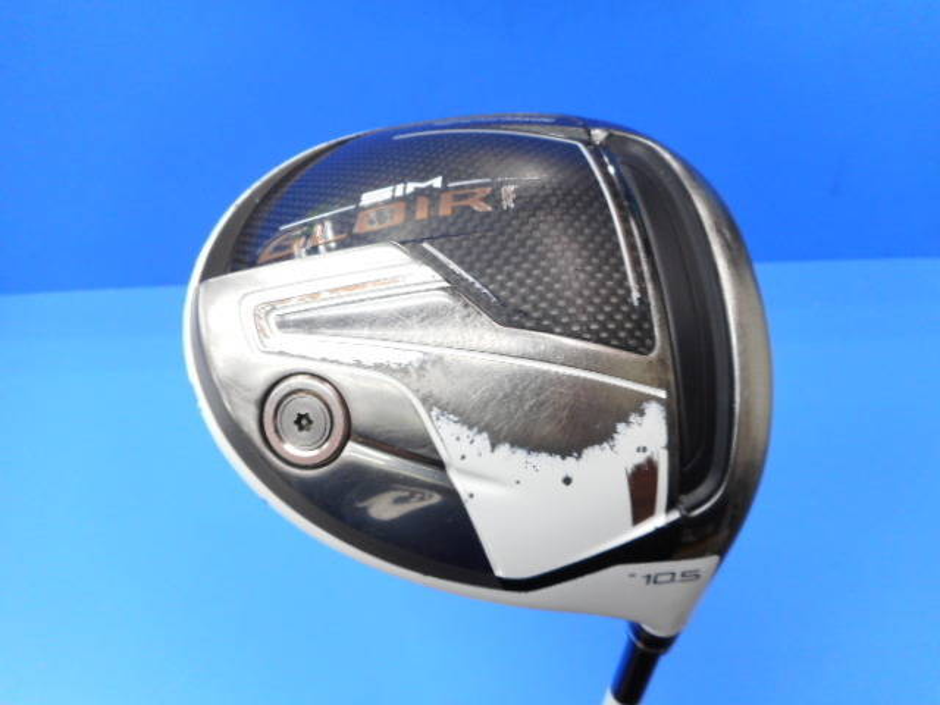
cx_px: 470
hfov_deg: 69.4
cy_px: 352
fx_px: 679
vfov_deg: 54.9
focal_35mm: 25
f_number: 3.7
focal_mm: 4.5
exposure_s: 1/30
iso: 125
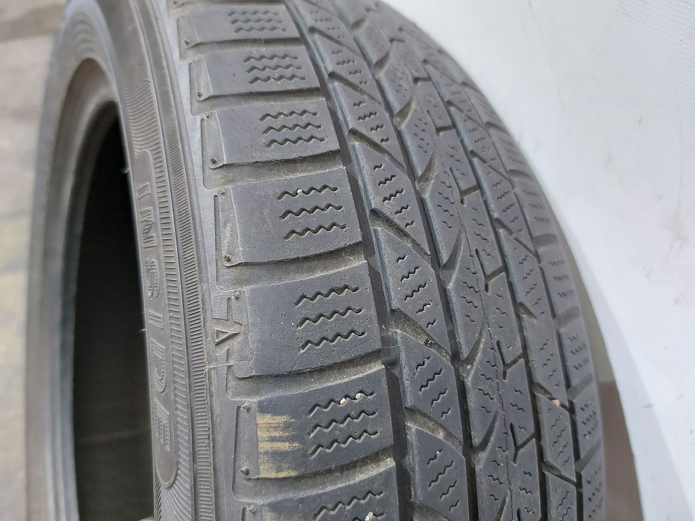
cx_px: 348
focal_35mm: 24
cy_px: 260
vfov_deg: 56.8
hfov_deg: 71.6
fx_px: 482
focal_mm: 5.23
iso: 250
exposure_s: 1/25
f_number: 1.8
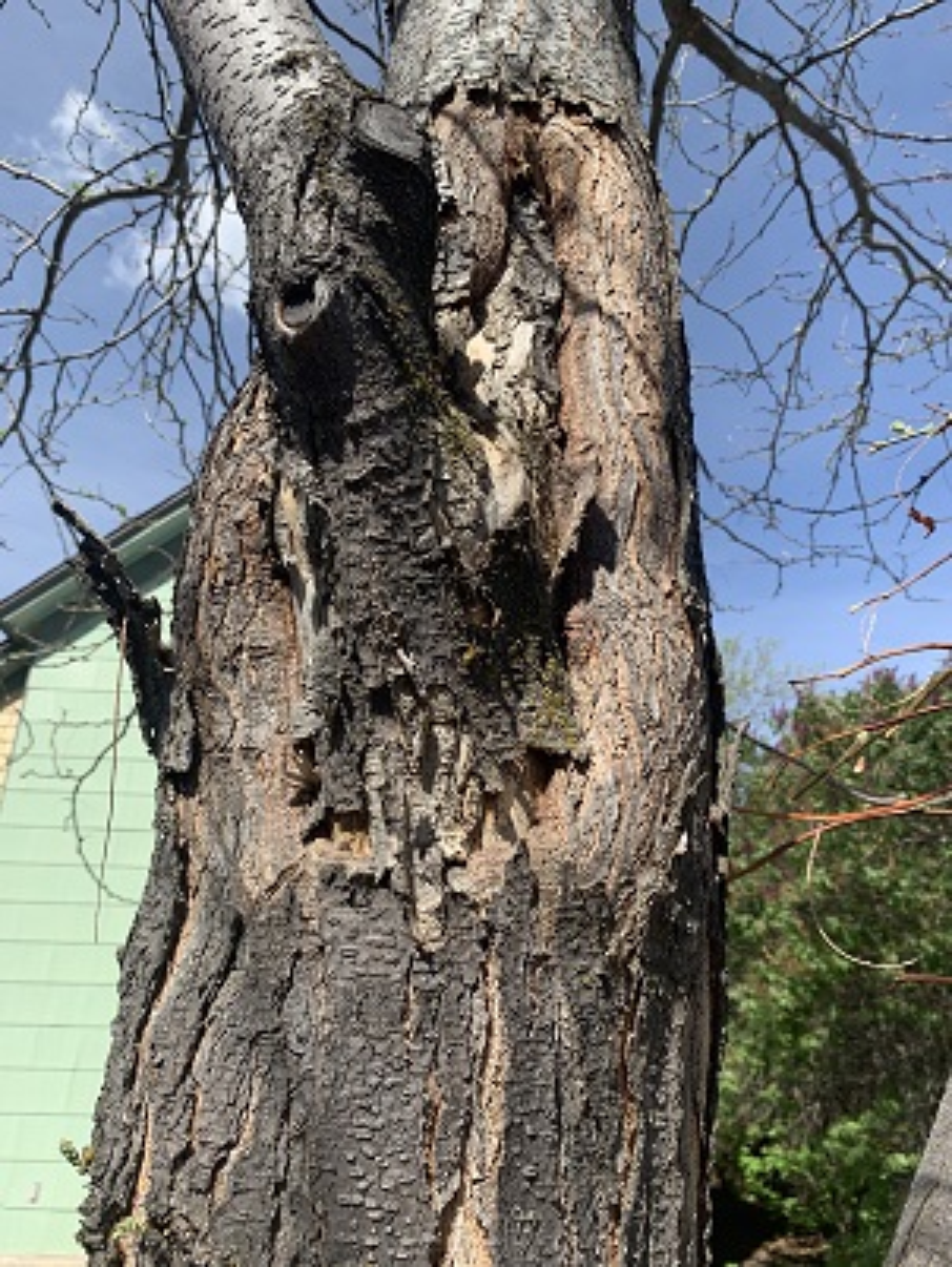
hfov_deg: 53.1
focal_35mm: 26
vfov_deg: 67.3
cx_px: 476
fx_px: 952
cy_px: 634
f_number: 1.8
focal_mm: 4.25
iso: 25
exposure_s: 1/1350
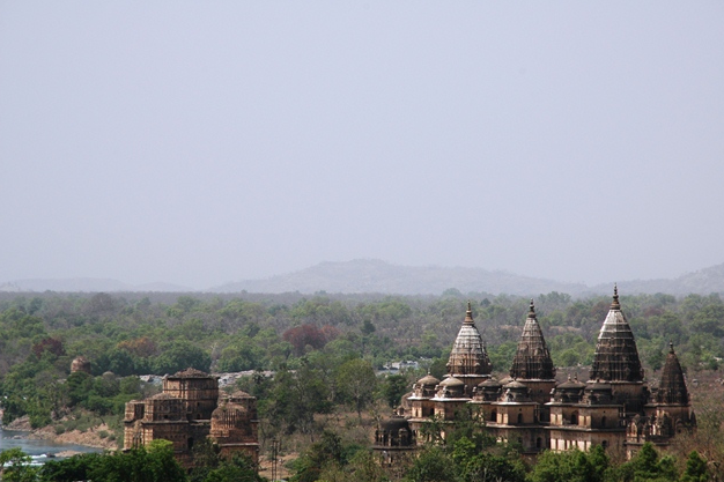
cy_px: 239
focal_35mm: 230
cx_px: 367
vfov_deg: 6.0
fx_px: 4624
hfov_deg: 9.0
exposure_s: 1/640
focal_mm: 150
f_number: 10
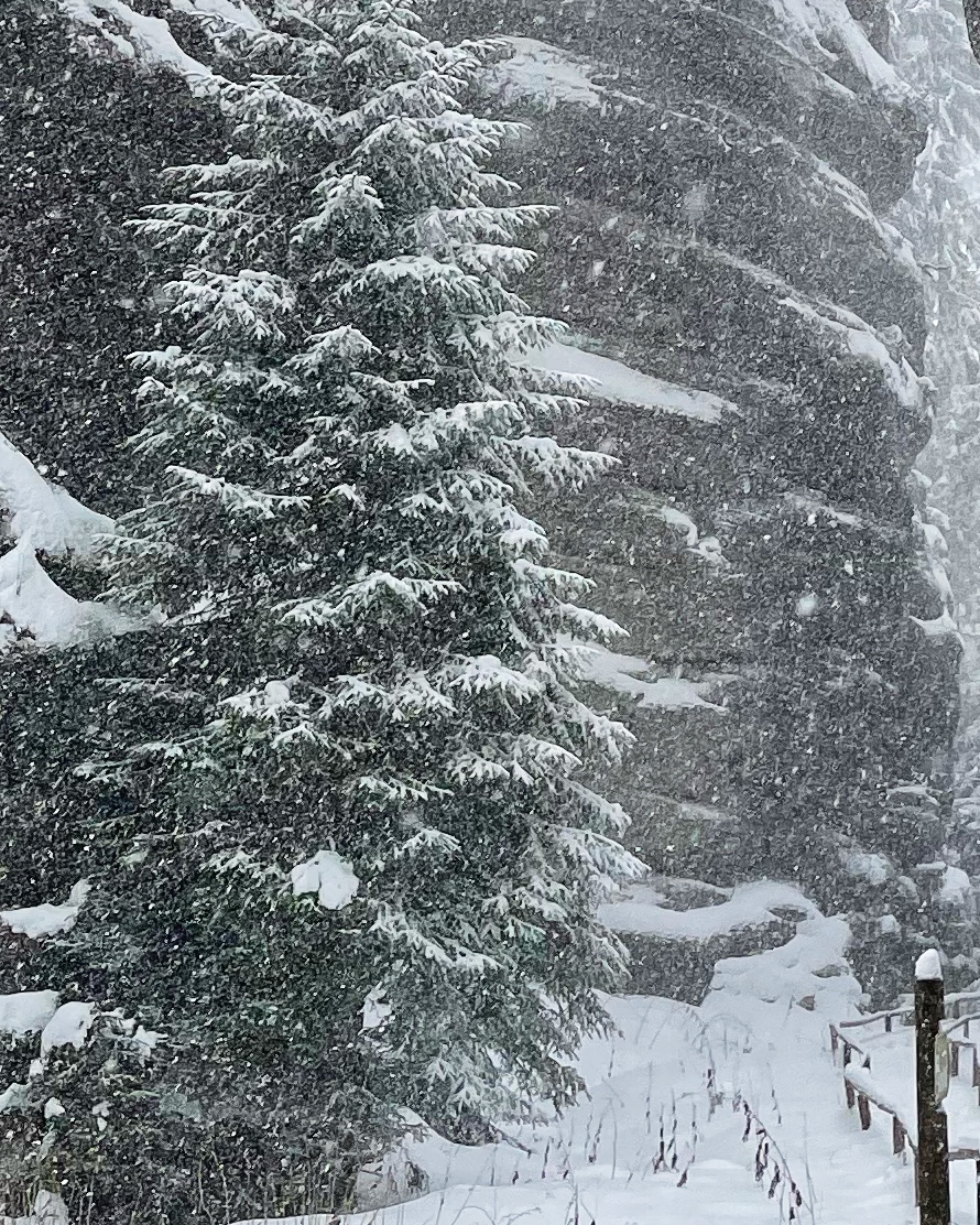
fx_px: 3335
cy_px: -45
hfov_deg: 16.1
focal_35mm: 92
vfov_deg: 20.1
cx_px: 1136
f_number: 1.6
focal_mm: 4.2
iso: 32
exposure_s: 1/609
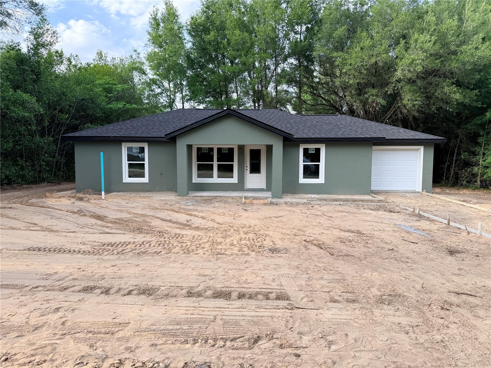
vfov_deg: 56.8
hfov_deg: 71.6
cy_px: 184
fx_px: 340
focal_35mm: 24
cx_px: 246
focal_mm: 6.76
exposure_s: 1/813
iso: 80
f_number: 1.78
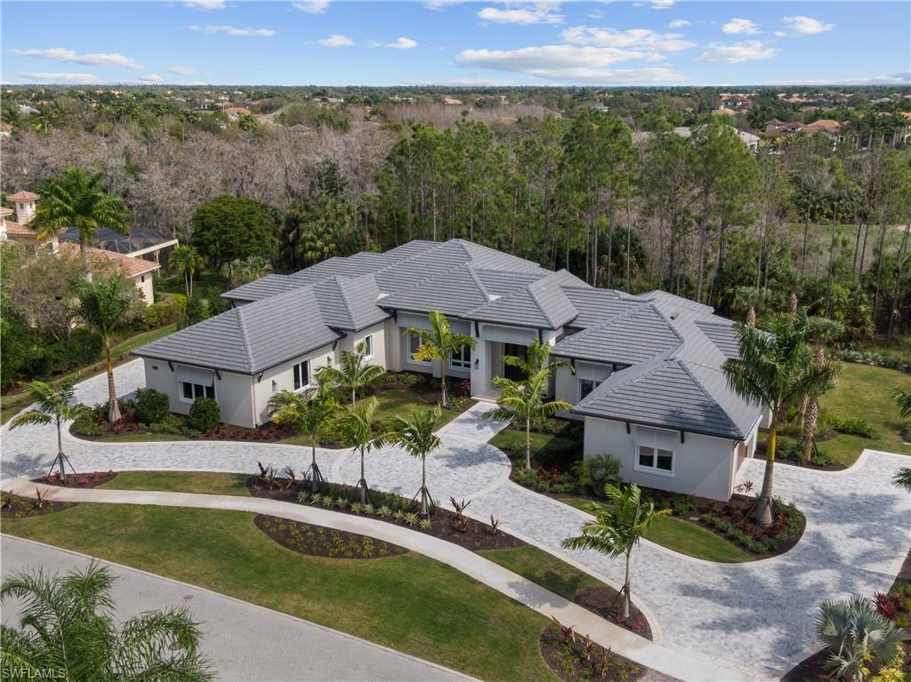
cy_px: 341
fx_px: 921
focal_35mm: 35
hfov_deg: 52.6
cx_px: 456
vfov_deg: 40.7
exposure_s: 1/1000
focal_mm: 5.94
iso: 100
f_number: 3.3
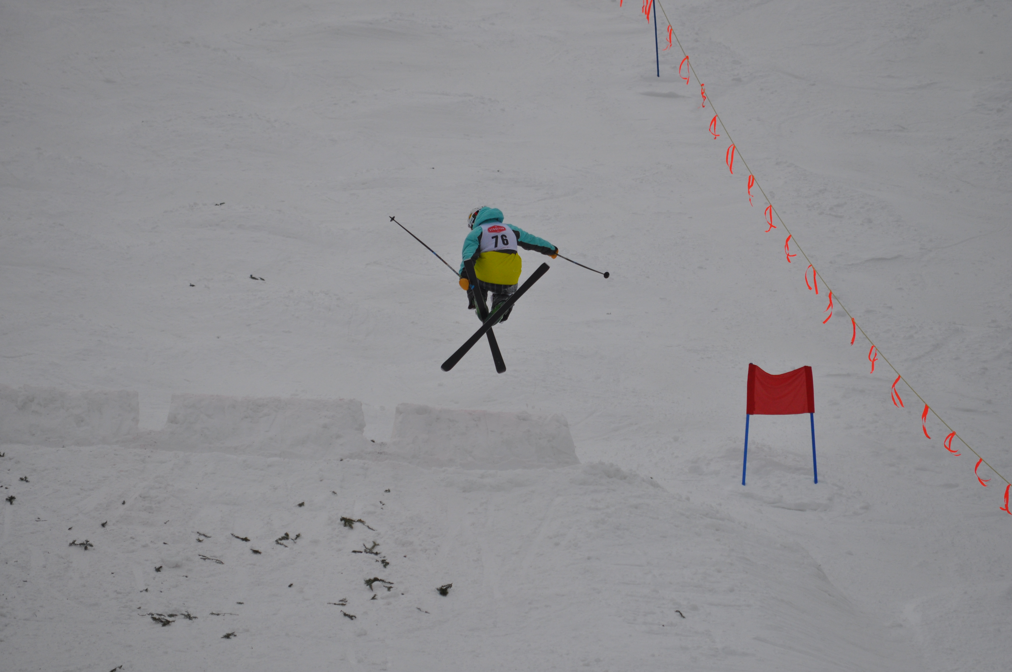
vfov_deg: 4.6
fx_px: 8423
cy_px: 336
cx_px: 506
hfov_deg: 6.9
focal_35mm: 300
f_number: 7.1
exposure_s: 1/1600
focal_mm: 200
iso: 400
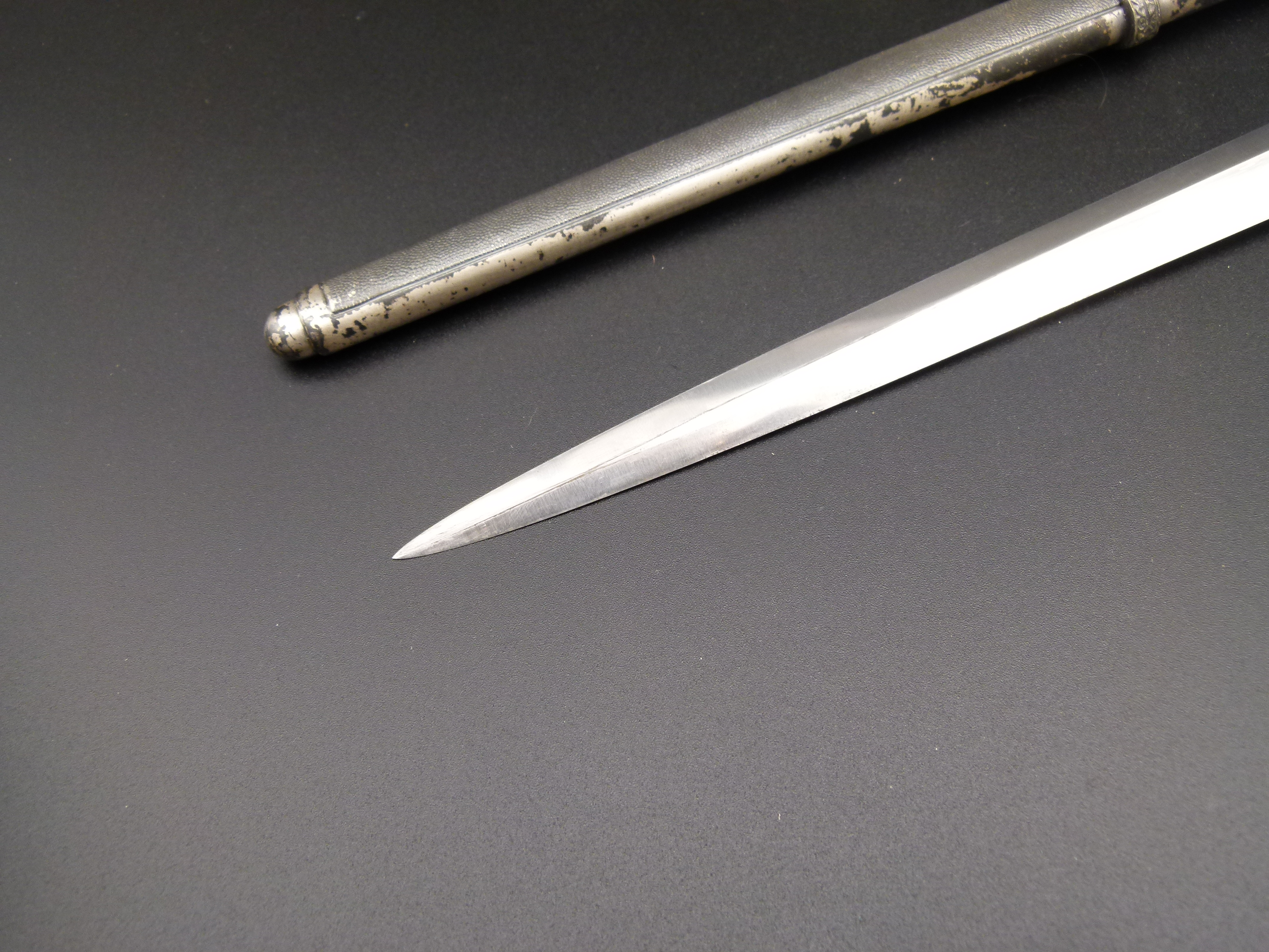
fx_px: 1136
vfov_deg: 45.4
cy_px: 476
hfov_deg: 58.4
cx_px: 634
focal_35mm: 31
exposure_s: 1/60
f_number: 3
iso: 125
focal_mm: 5.6
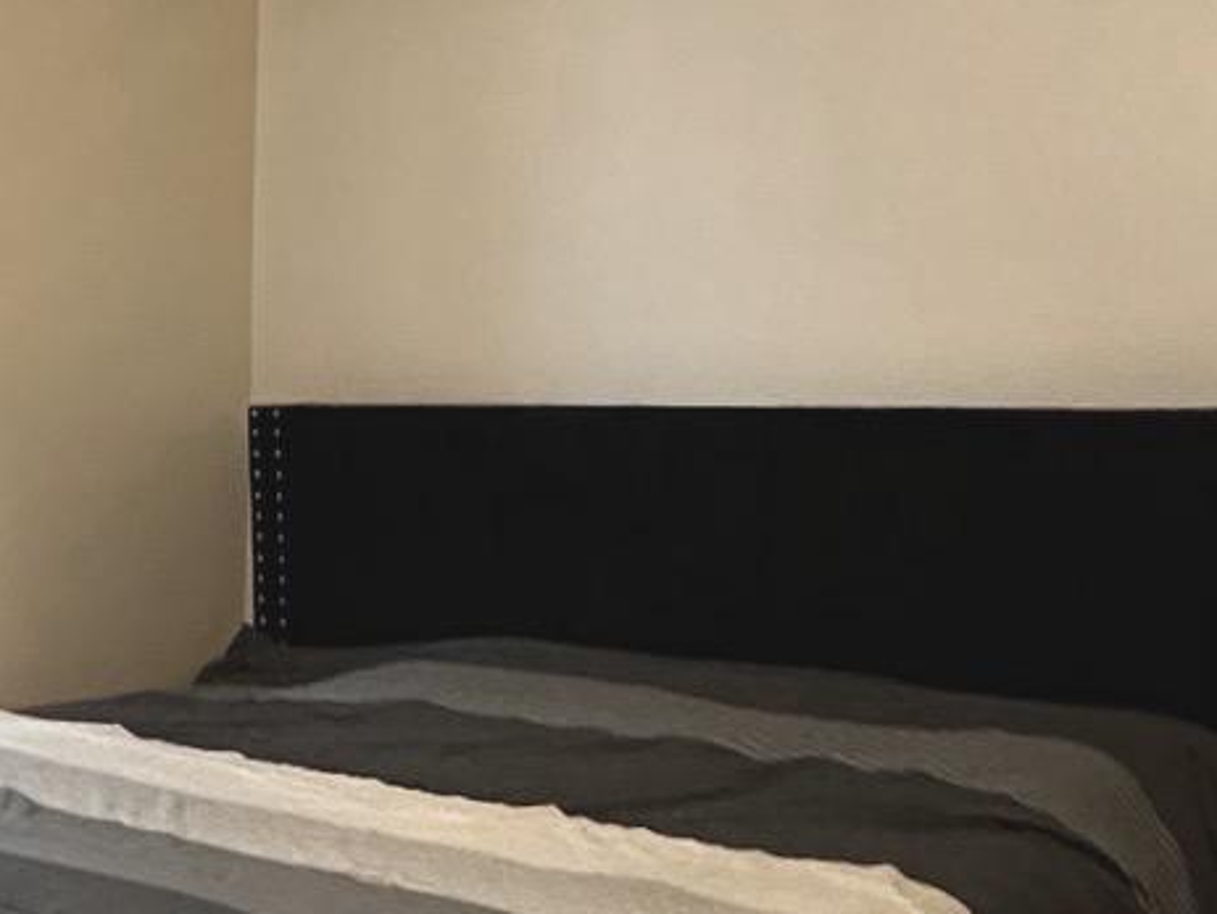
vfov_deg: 23.6
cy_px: 577
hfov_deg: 26.3
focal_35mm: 62
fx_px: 2181
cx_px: -382
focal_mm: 2.22
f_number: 2.2
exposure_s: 1/60
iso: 800
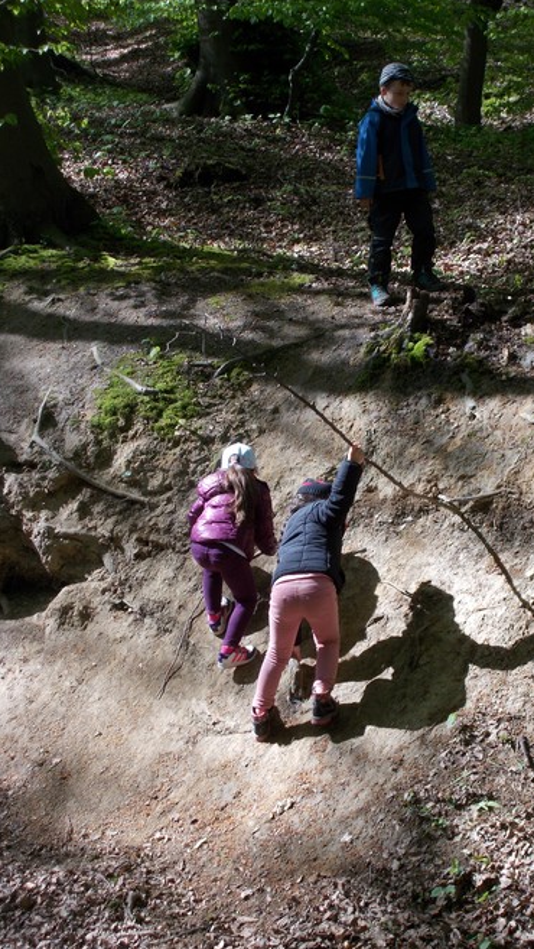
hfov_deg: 14.4
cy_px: 473
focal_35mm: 84
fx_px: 2113
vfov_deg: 25.3
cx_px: 359
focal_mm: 13.5
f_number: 5.8
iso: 80
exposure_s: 1/80
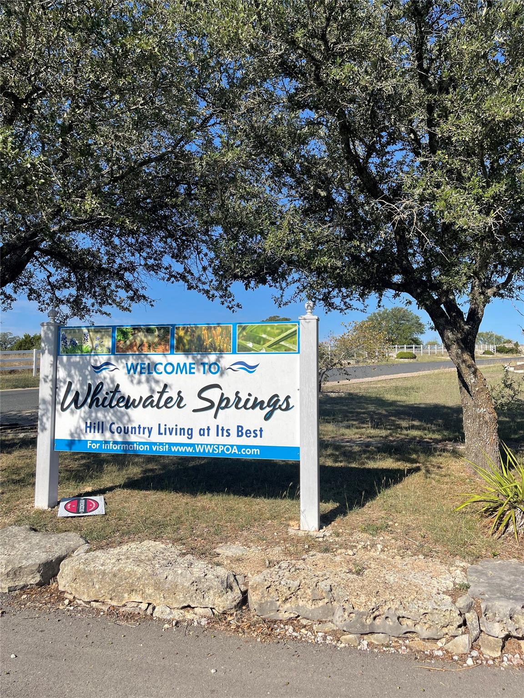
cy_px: 349
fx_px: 525
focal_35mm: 26
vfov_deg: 67.3
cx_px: 262
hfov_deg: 53.1
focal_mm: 5.1
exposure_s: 1/4348
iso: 32
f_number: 1.6
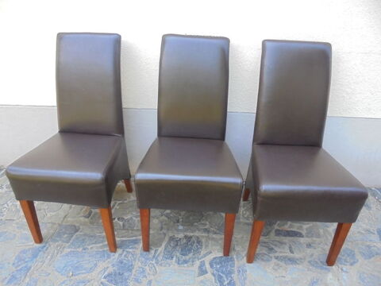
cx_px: 190
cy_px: 143
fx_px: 286
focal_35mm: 26
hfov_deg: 67.3
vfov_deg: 53.1
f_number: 3.5
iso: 400
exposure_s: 1/200
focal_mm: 4.6
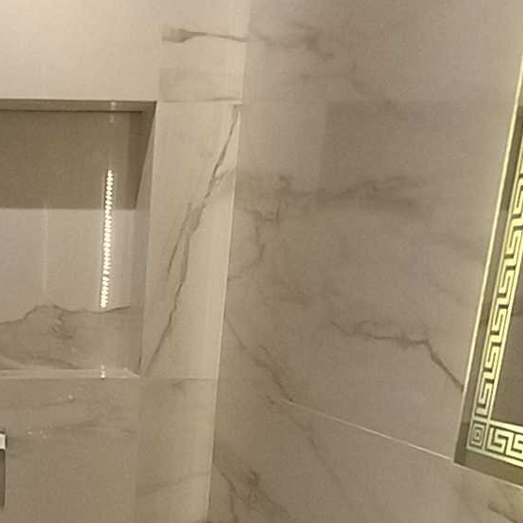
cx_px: -5
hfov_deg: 29.9
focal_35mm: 53
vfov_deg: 27.6
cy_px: 652
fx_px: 906
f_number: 2.2
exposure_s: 1/50
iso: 125
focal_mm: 1.13
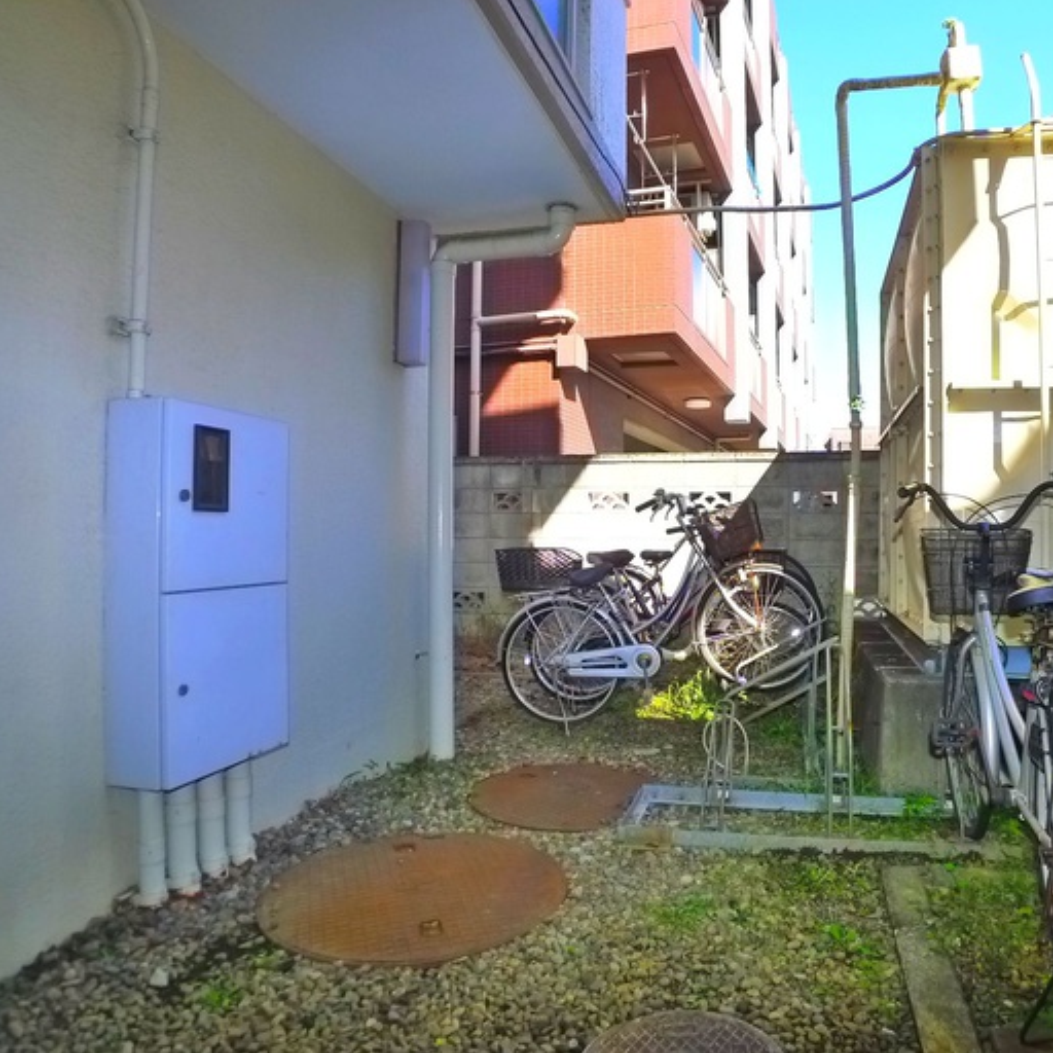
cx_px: 636
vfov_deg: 55.6
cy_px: 519
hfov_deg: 55.2
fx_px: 998
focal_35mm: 29
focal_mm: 5.1
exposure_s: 1/400
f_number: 2.8
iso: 400
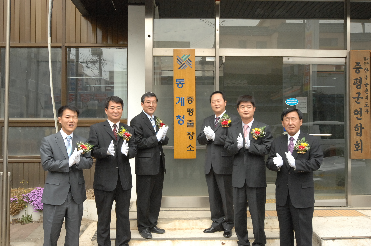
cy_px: 123
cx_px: 186
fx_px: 371
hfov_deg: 53.2
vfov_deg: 36.8
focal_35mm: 36
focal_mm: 24
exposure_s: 1/320
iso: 800
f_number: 9
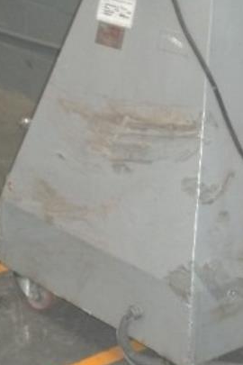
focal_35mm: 120
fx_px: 1215
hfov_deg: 11.4
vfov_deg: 17.0
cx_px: 176
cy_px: 139
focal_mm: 11.6
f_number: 3.8
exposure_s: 1/50
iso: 240
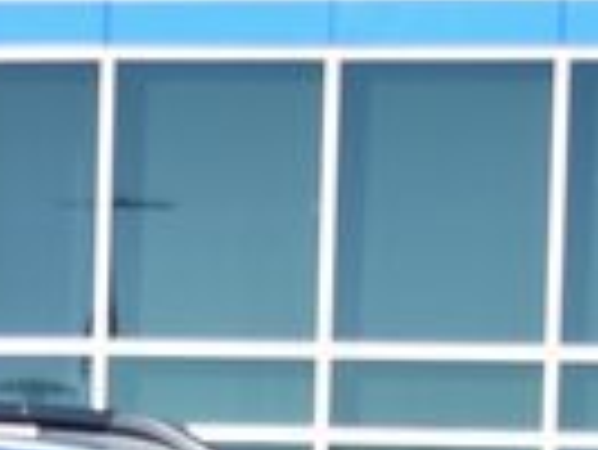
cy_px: 1197
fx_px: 4617
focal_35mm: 267
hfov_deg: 7.4
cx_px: 218
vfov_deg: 5.3
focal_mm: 24
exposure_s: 1/500
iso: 100
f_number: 4.5
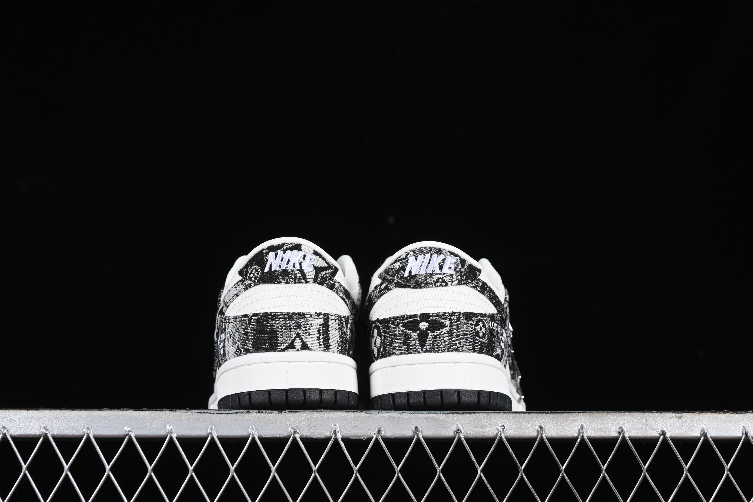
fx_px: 1569
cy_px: 251
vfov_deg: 18.2
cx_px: 376
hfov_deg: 27.0
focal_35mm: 75
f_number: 7.1
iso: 160
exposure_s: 1/80
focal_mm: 50
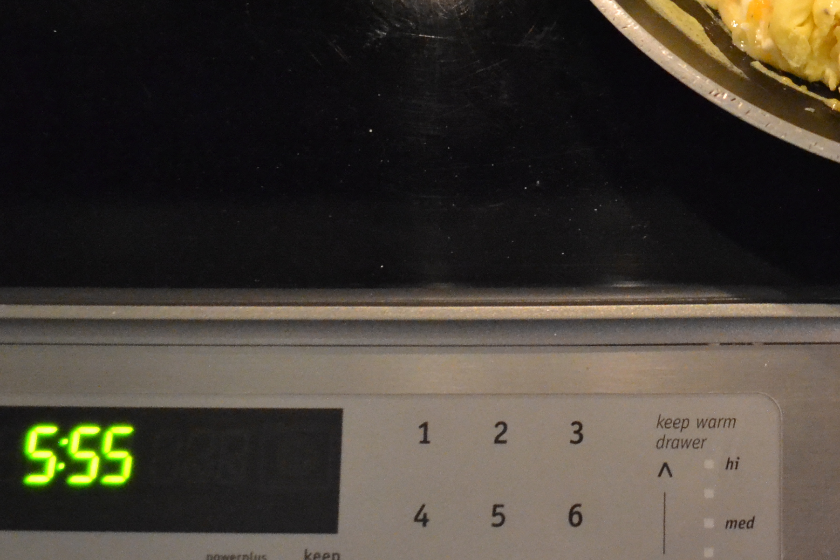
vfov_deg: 19.2
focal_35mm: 69
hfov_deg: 27.1
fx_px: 1610
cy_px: 0
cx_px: 894
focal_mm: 18
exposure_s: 1/40
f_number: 3.5
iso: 3200
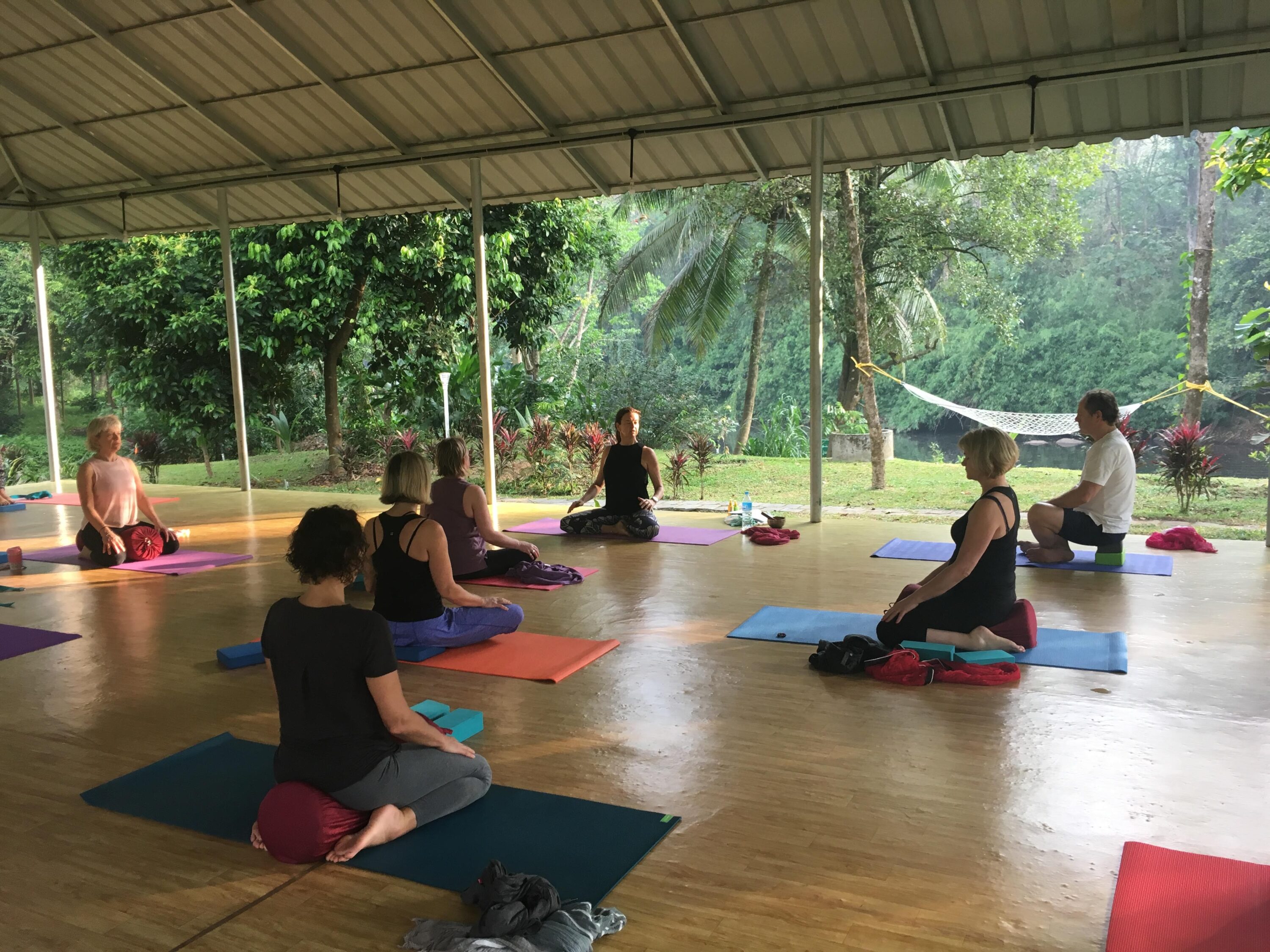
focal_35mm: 29
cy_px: 476
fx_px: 1064
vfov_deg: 48.2
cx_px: 635
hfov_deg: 61.7
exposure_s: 1/33
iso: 25
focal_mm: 4.15
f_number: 2.2
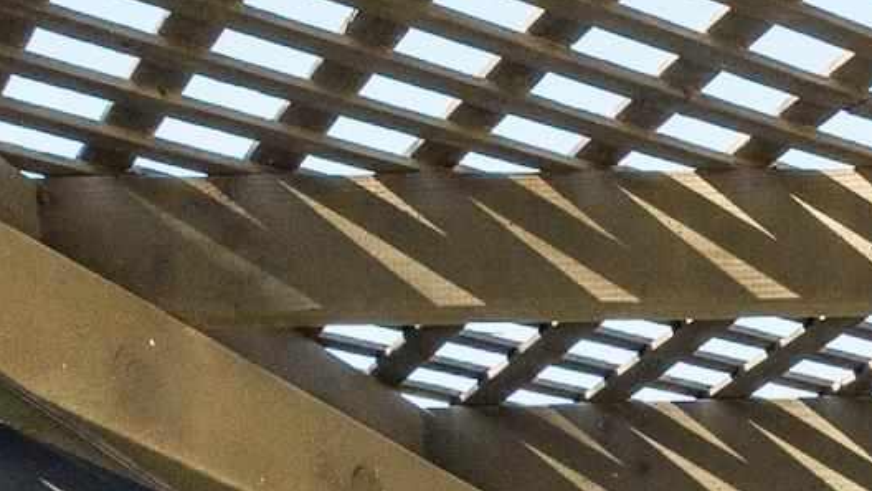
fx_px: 1942
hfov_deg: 16.8
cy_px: 1025
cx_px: 1860
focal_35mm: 84
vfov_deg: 12.4
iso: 160
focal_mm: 14
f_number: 8
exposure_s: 1/320
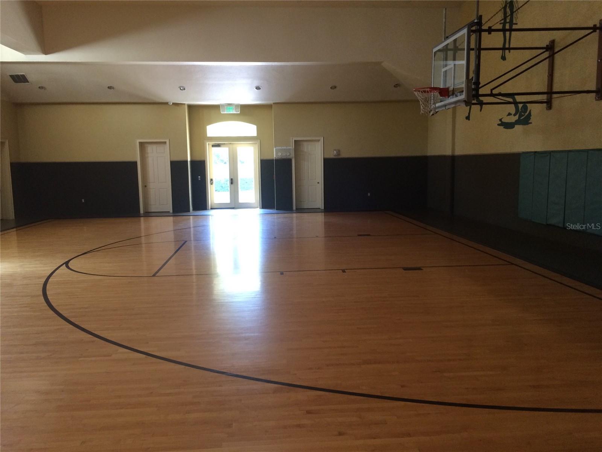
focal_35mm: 29
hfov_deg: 61.7
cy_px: 226
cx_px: 301
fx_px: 504
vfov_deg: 48.2
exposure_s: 1/30
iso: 160
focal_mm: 4.15
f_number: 2.2
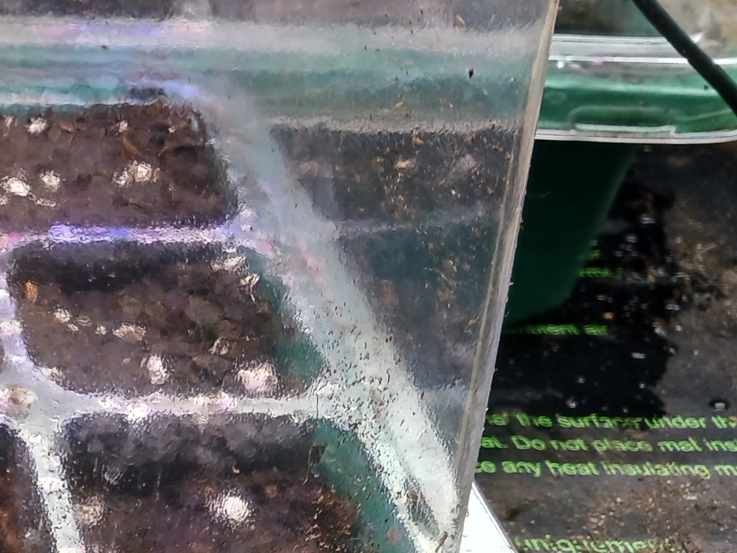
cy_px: 225
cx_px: -388
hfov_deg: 20.1
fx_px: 1767
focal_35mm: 83
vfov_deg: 17.8
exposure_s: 1/60
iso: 32
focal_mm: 4
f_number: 1.8
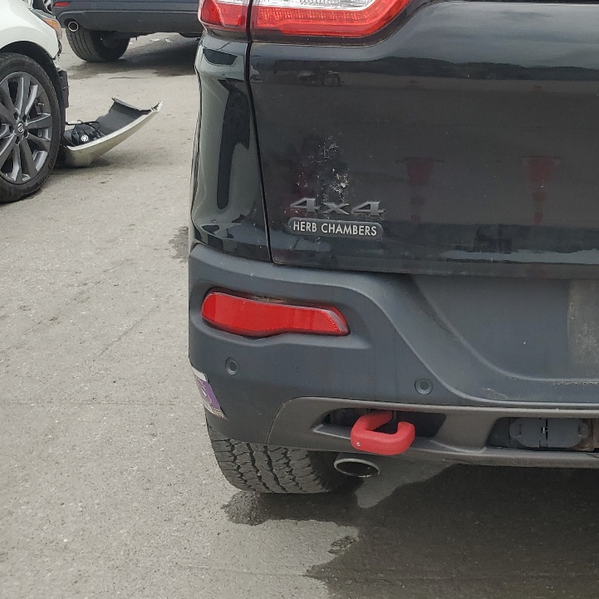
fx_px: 998
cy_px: 103
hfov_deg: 29.9
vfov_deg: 32.3
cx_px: 661
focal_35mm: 51
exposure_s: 1/2000
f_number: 1.5
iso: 50
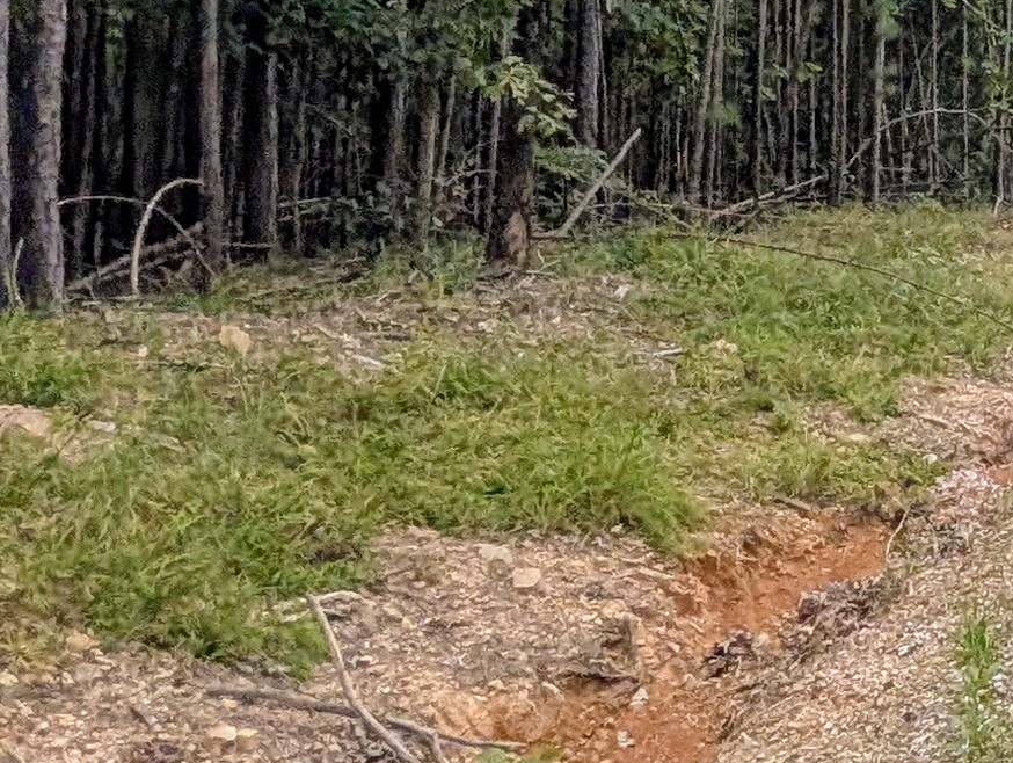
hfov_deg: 27.0
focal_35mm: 56
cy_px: -157
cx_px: 1419
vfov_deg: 23.8
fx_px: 1641
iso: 48
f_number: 1.7
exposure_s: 1/2169
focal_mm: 2.02
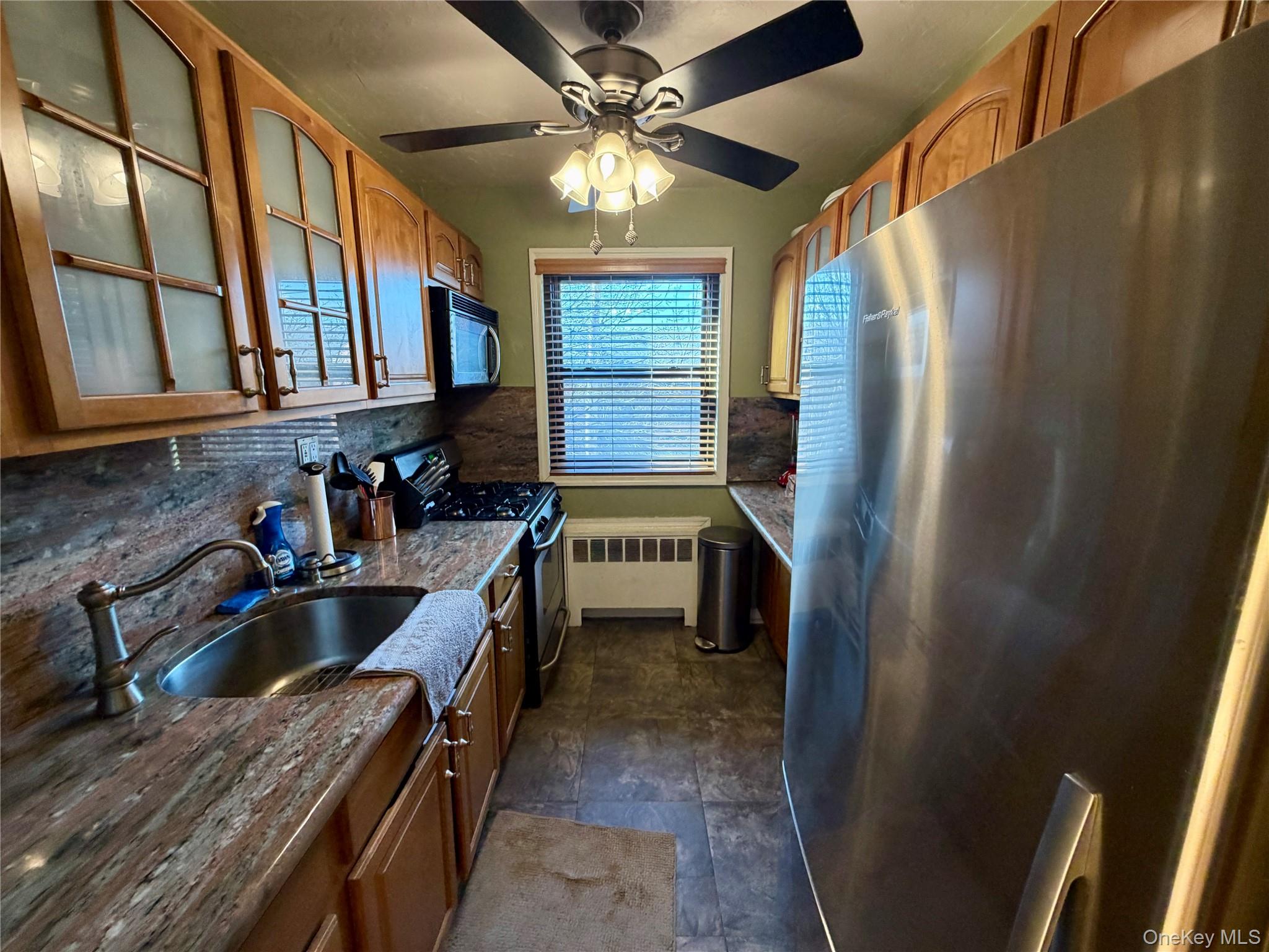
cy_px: 476
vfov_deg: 85.7
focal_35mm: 14
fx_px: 513
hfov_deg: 102.1
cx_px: 634
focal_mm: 2.22
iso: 250
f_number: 2.2
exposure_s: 1/60
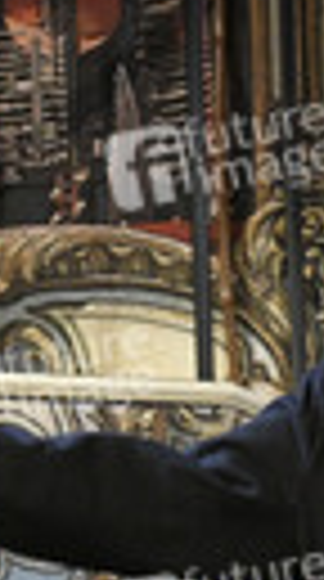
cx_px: 551
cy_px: 495
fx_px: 6207
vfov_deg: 5.3
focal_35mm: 404
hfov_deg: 3.0
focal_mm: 110
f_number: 5.6
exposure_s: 1/250
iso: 3200
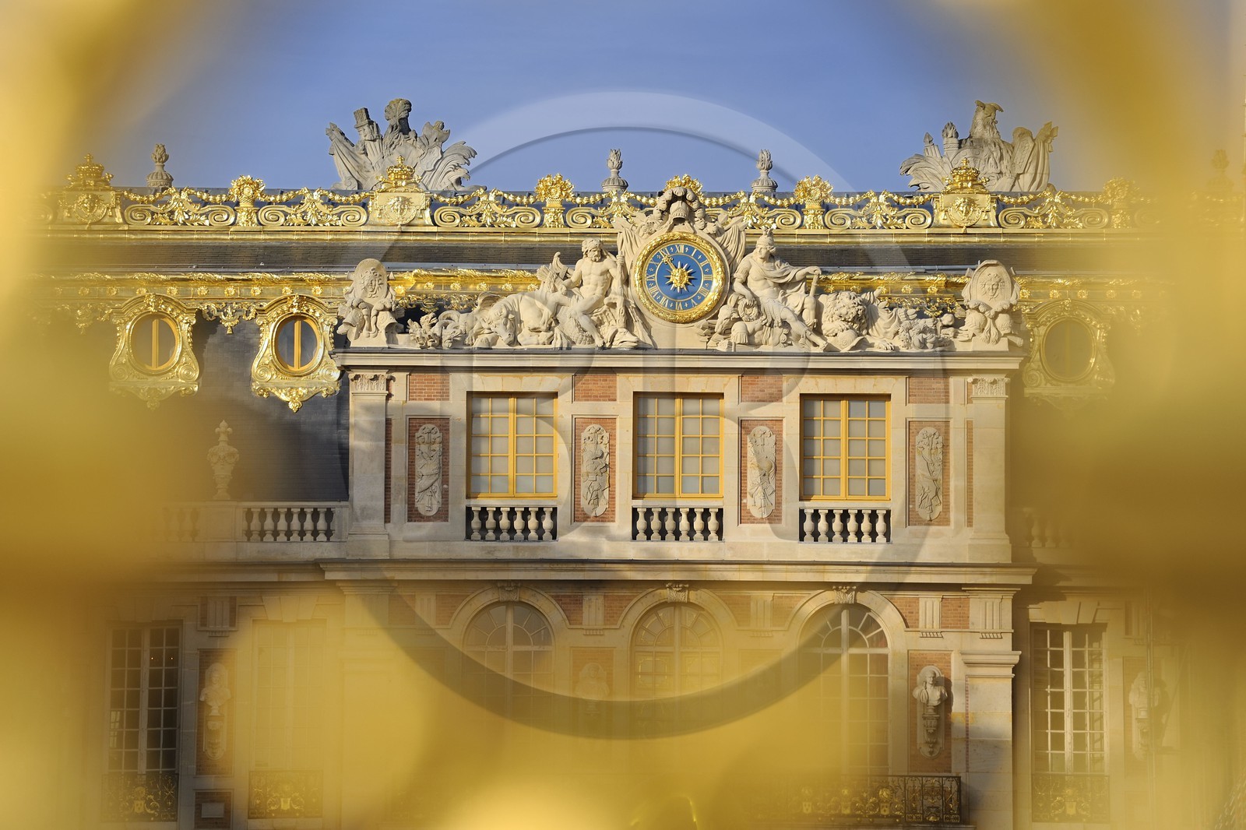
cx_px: 623
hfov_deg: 10.3
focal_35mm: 200
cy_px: 415
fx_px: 6920
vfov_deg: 6.9
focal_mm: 200
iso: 200
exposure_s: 1/200
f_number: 10
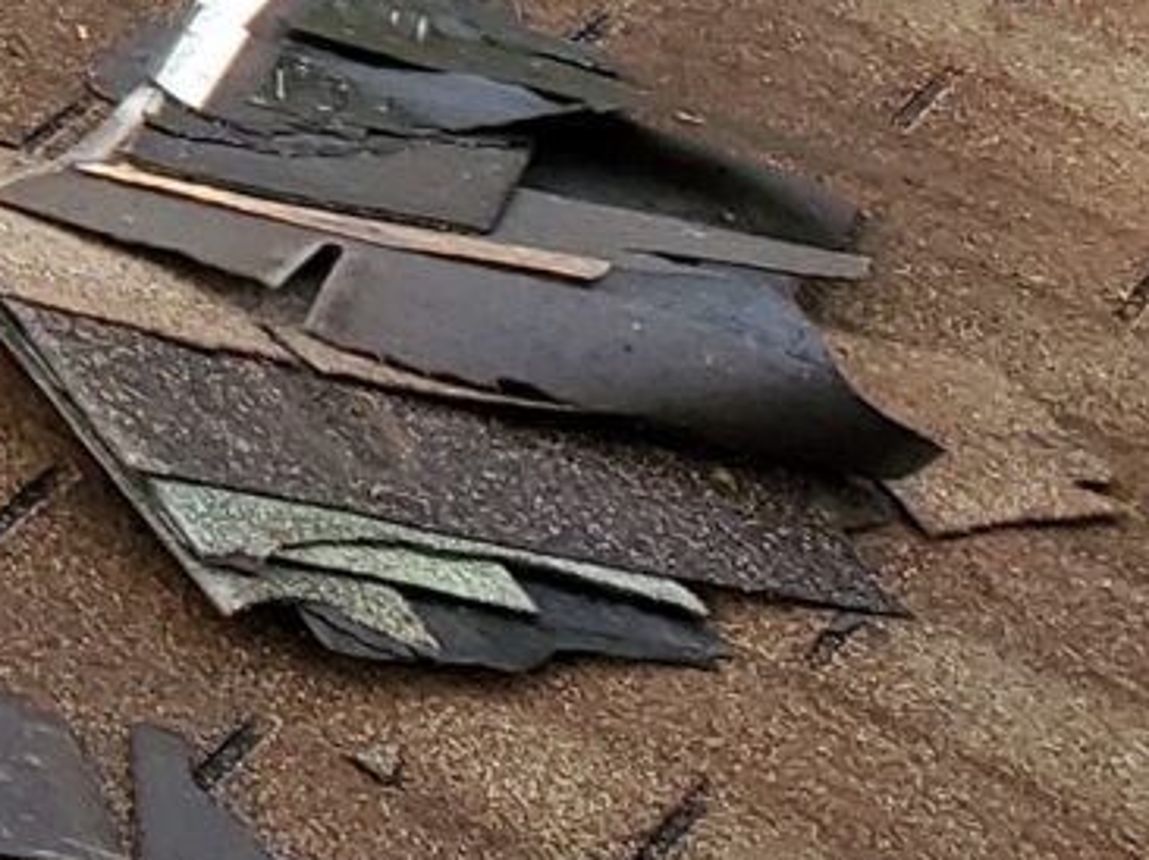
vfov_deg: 7.4
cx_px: -1855
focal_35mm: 182
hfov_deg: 9.4
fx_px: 6037
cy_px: -1478
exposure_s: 1/379
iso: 50
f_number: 2.4
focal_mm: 4.3
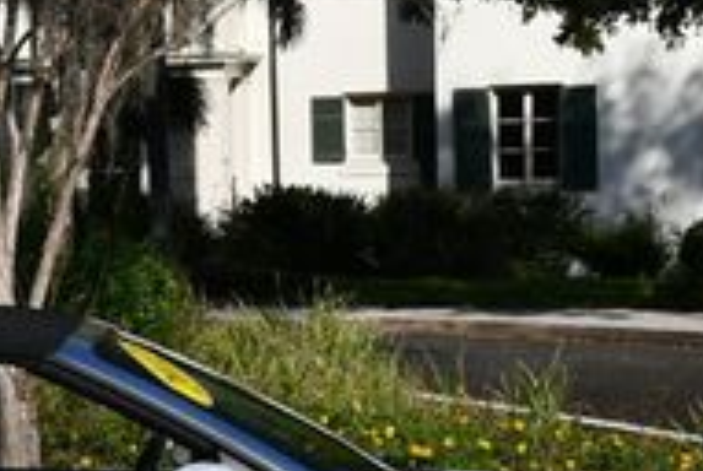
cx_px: -4
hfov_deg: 11.7
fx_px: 3403
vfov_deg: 7.9
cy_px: 383
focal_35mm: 174
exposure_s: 1/320
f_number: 9
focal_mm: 26
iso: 100
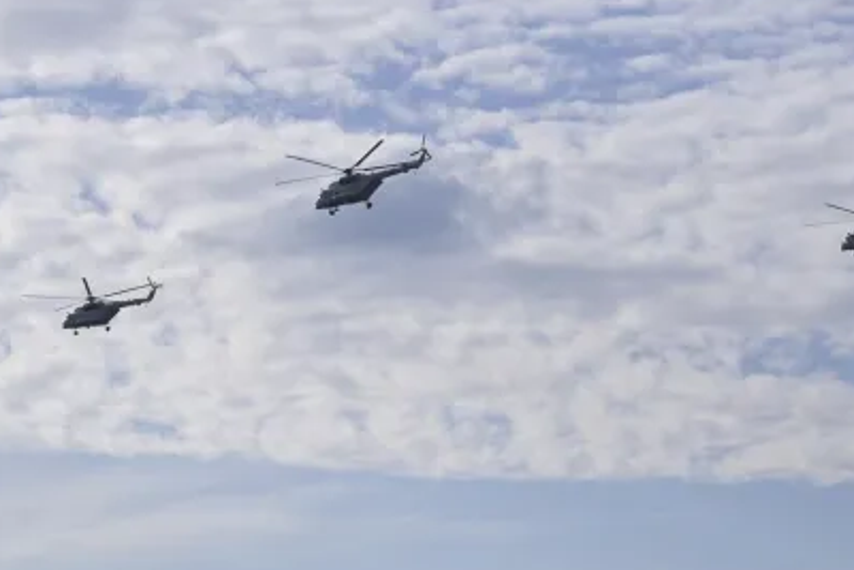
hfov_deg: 15.4
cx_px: 421
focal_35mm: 133
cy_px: 529
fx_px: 3156
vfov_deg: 10.3
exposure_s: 1/8000
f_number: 2.8
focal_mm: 70
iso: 125
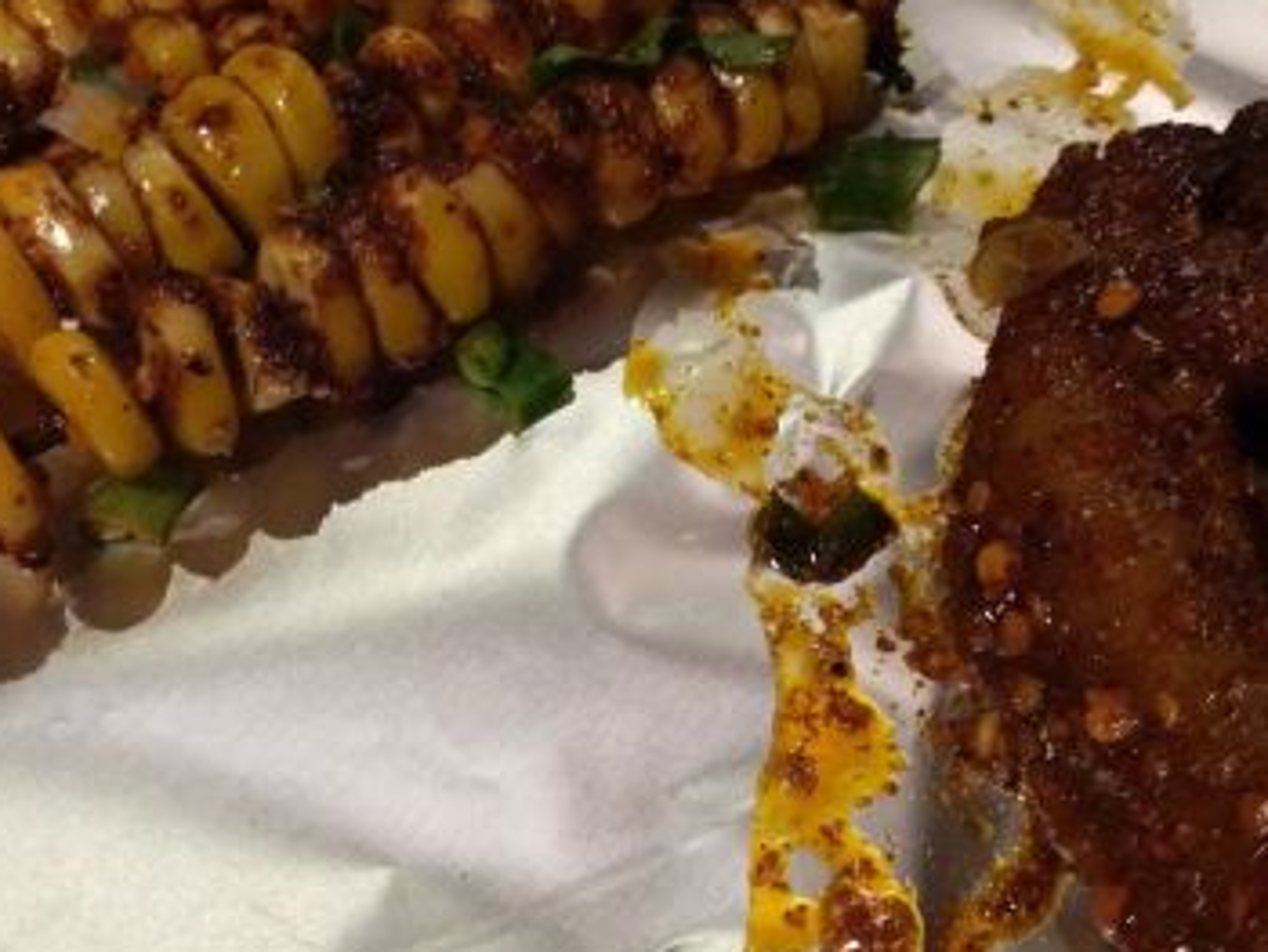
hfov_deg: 42.9
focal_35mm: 44
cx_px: 609
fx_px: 1613
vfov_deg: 32.8
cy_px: 360
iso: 554
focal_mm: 3.79
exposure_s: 1/33.3
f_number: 2
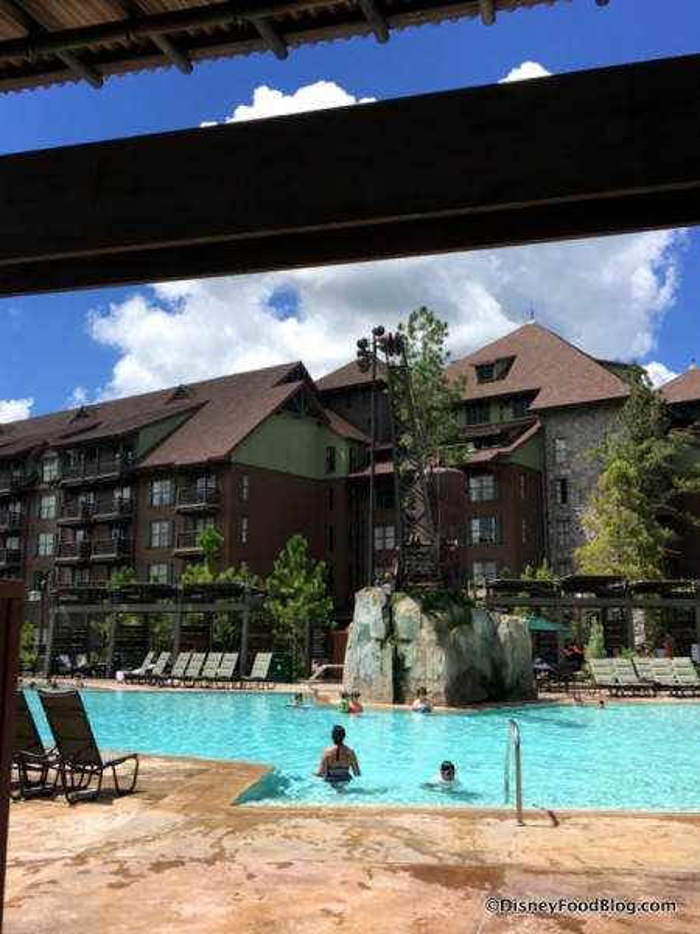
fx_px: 782
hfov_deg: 48.2
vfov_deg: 61.7
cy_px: 467
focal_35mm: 29
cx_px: 350
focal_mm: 4.15
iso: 25
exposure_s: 1/1425
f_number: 2.2
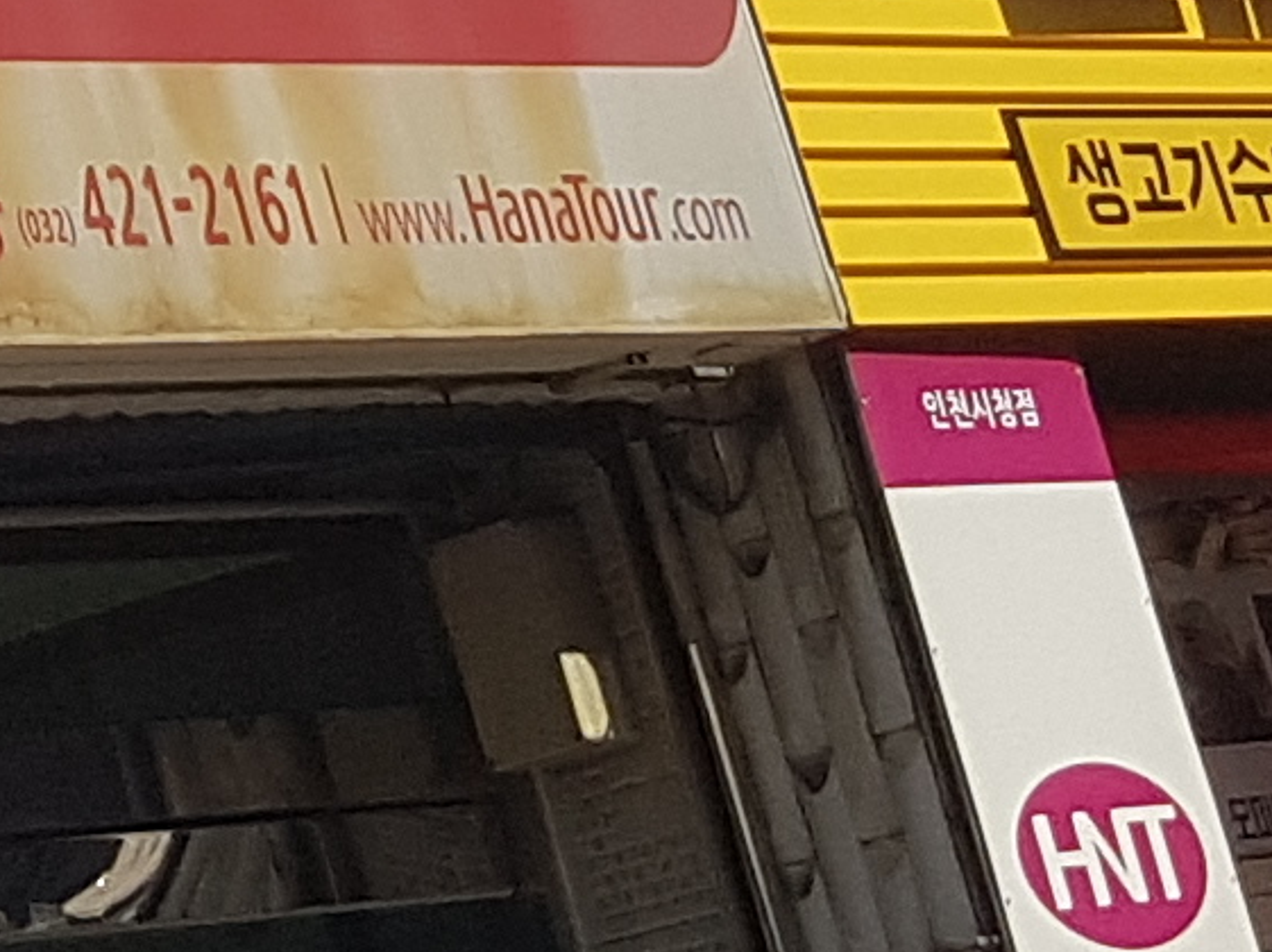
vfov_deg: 7.2
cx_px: -1299
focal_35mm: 187
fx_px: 6867
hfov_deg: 9.8
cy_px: -1680
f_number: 1.7
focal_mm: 4.2
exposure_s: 1/5296
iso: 50
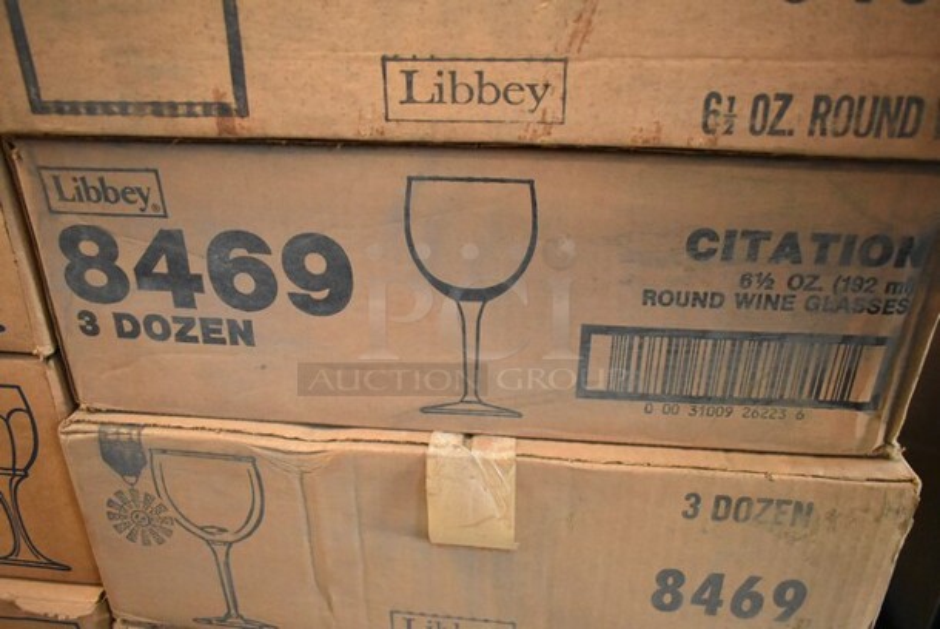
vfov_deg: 48.0
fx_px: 706
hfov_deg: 67.3
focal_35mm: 27
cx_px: 470
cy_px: 314
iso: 4500
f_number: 3.5
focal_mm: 18
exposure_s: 1/125
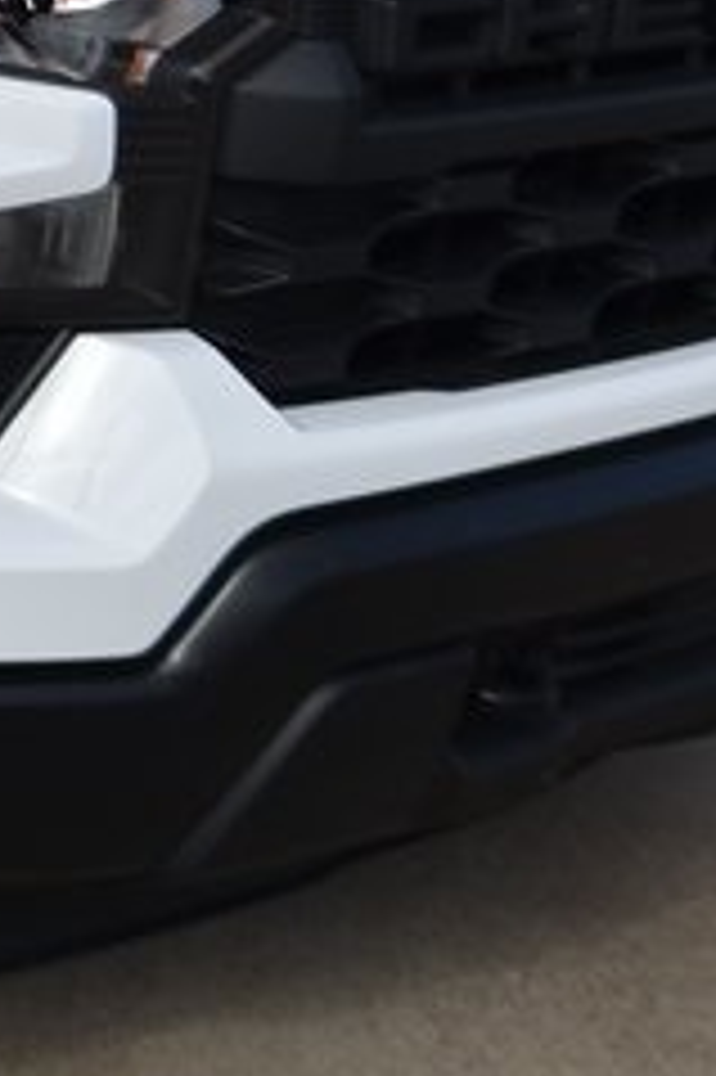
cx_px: -795
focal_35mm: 135
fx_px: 4037
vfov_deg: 15.0
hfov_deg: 9.4
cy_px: 27
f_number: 4.5
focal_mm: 21
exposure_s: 1/1250
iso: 100
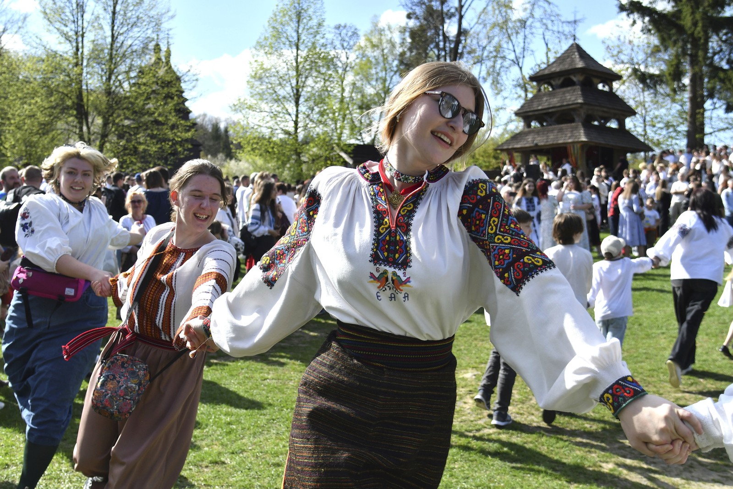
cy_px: 244
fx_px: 733
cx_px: 366
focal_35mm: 36
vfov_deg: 36.9
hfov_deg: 53.1
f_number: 4
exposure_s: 1/3200
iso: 250
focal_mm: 24
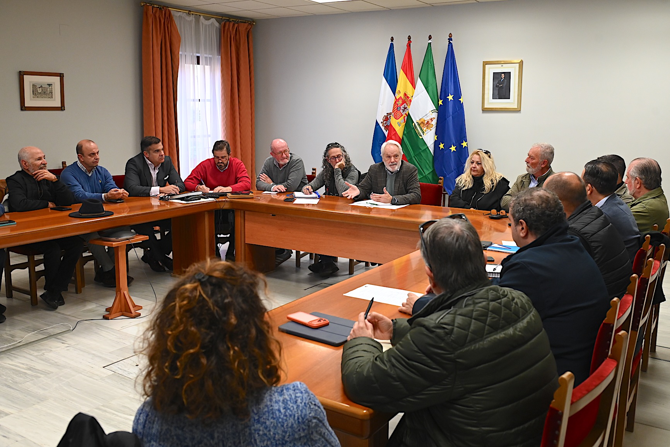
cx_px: 335
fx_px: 596
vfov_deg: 41.1
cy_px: 224
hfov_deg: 58.7
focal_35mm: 32
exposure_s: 1/100
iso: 2500
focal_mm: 32
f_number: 5.6
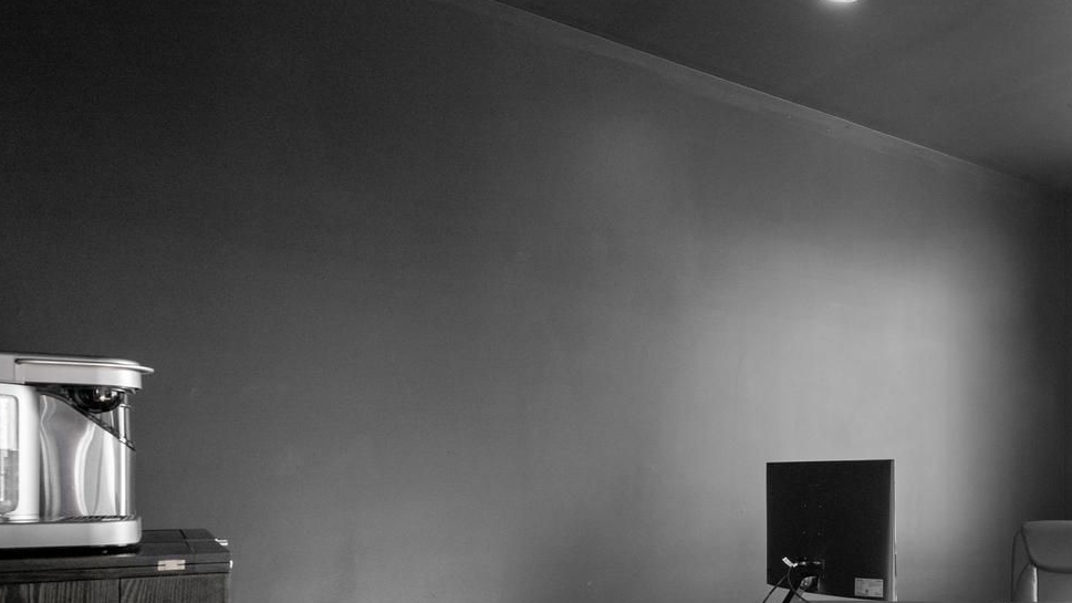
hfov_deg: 51.5
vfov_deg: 36.6
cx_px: 1048
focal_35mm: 31
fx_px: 881
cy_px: 477
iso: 400
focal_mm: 14
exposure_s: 1/25
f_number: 7.1
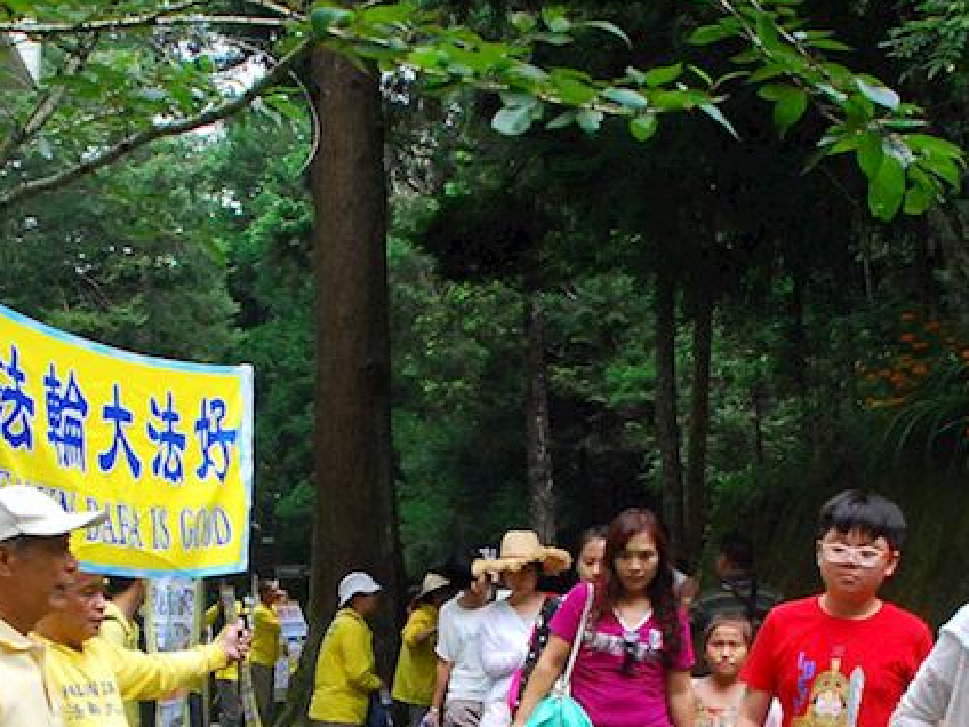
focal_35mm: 92
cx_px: 398
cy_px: 716
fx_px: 2575
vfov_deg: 15.8
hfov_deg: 21.3
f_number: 5.6
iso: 800
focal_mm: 20
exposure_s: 1/200
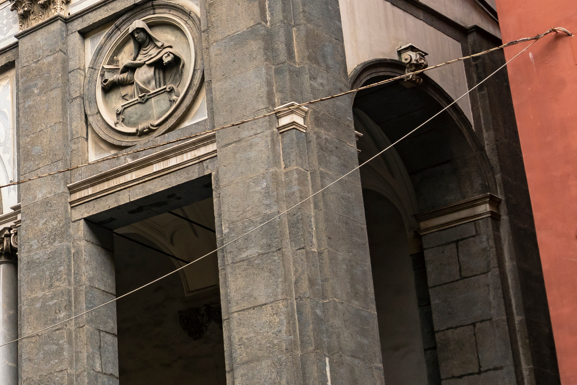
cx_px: -112
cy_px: 128
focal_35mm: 88
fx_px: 1411
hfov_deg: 21.5
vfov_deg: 15.5
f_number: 9
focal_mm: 32
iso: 400
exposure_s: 1/400
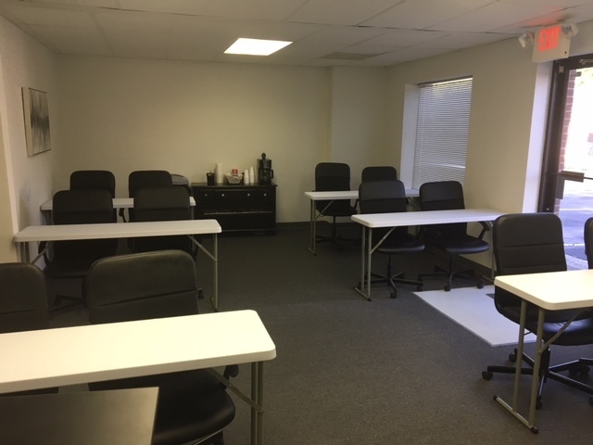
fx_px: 497
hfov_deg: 61.7
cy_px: 222
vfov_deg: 48.2
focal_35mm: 29
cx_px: 296
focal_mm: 4.15
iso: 40
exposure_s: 1/30
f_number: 2.2
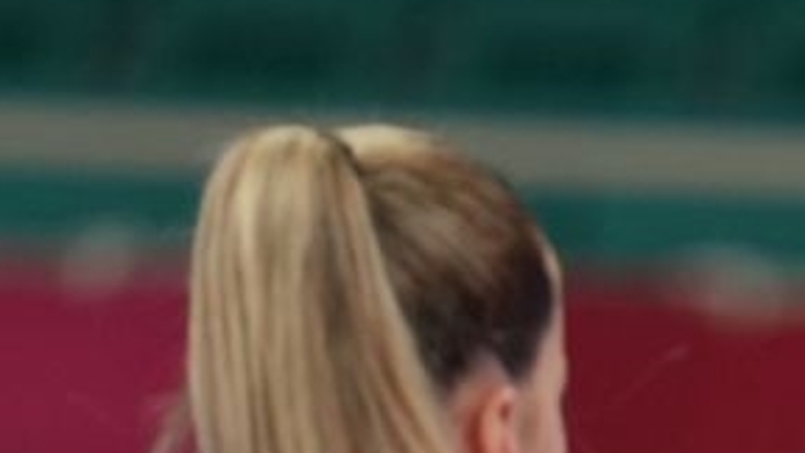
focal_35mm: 1308
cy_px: 1233
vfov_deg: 0.9
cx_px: 1263
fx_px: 27920
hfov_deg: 1.7
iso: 500
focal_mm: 200
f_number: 2.8
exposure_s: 1/1000
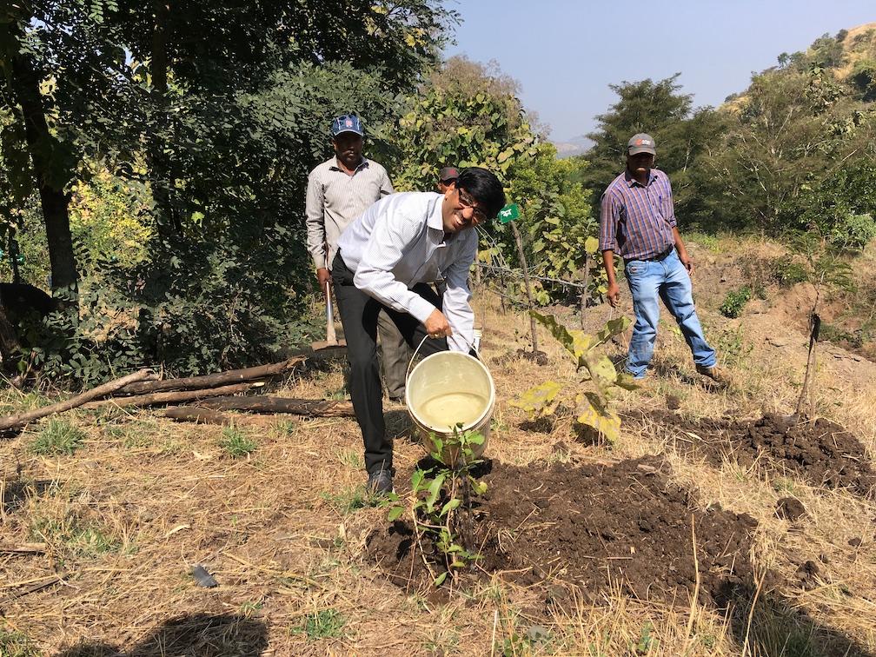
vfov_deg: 48.2
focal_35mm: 29
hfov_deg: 61.7
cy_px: 328
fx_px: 734
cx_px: 438
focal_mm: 4.15
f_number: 2.2
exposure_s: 1/1202
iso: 25
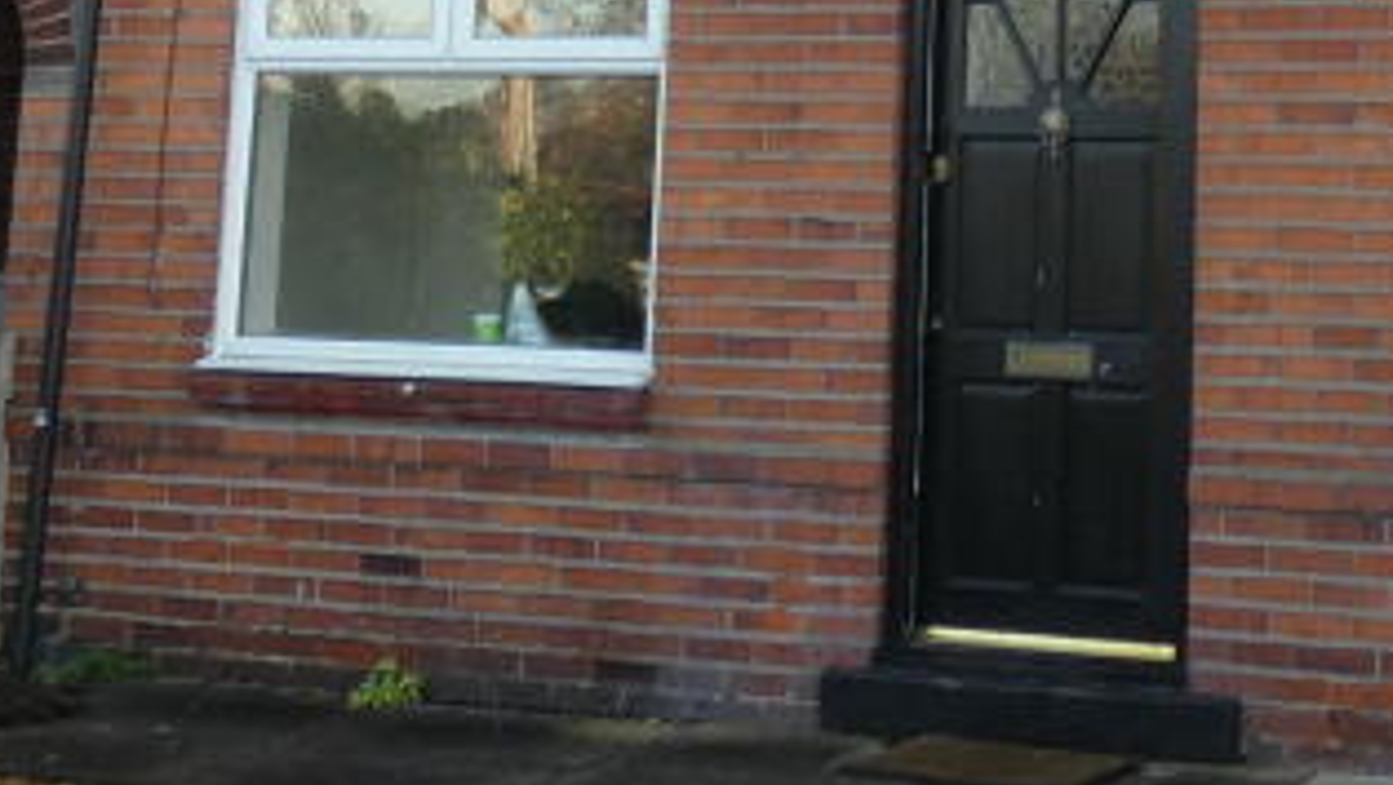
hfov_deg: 28.2
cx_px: 1353
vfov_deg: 16.1
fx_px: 2624
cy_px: -239
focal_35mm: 71
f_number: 2.8
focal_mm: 3.6
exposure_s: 1/125
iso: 80
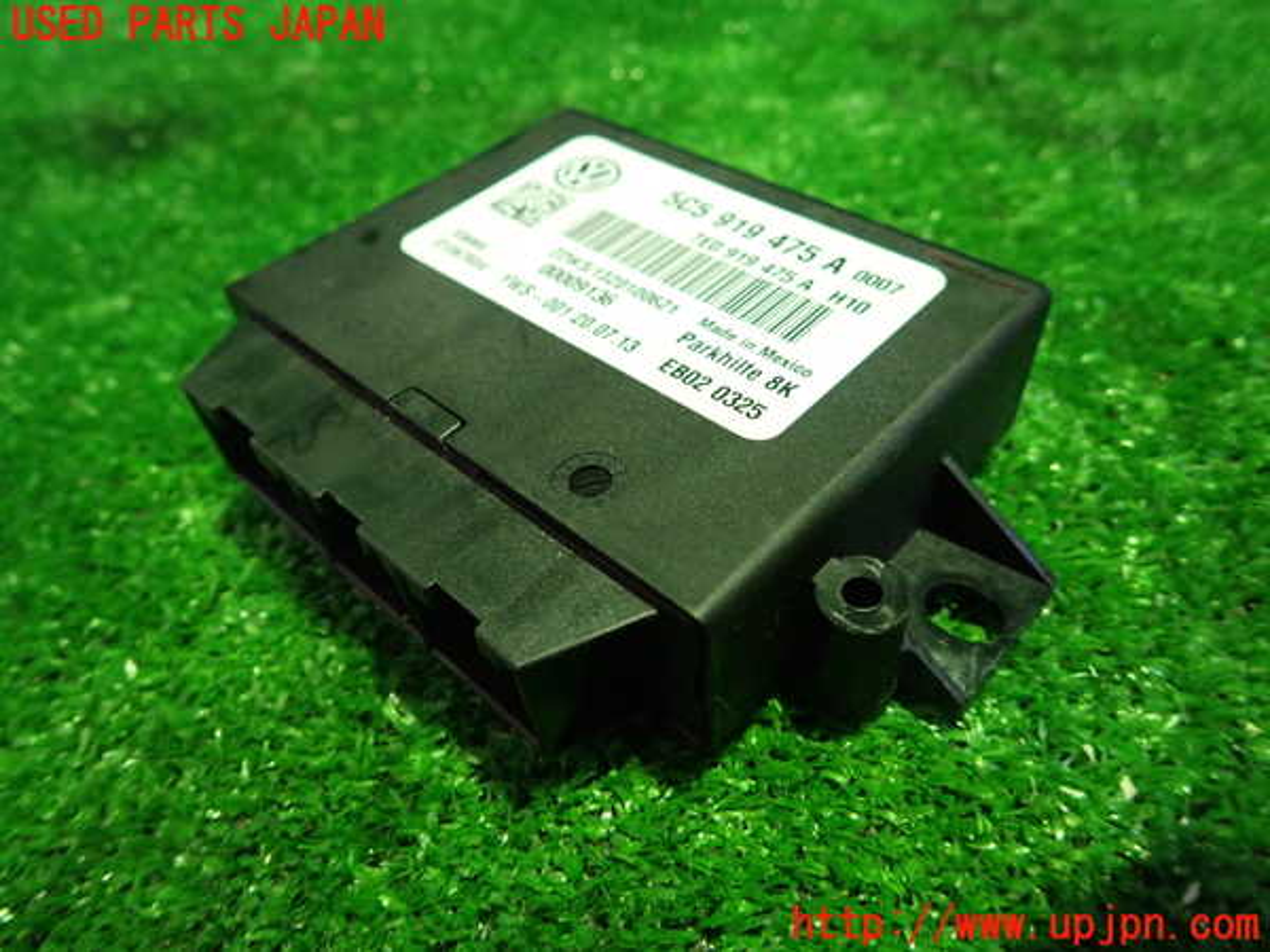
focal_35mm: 25
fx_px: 917
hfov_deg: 69.4
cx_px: 635
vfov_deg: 54.9
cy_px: 476
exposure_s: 1/30
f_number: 2
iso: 640
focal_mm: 4.5
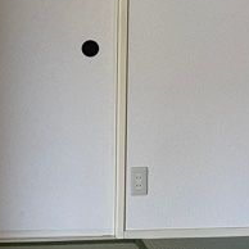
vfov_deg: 21.9
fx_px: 619
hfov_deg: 21.2
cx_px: -51
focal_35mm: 76
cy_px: 1
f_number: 1.6
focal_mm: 4.2
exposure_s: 1/74
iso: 125
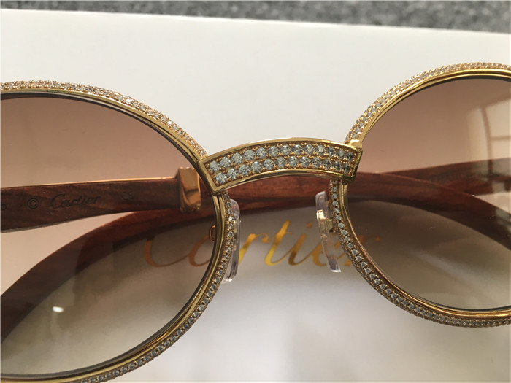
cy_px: 192
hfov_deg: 61.7
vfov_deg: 48.2
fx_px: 428
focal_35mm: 29
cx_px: 256
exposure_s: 1/33
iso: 40
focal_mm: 4.15
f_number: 2.2
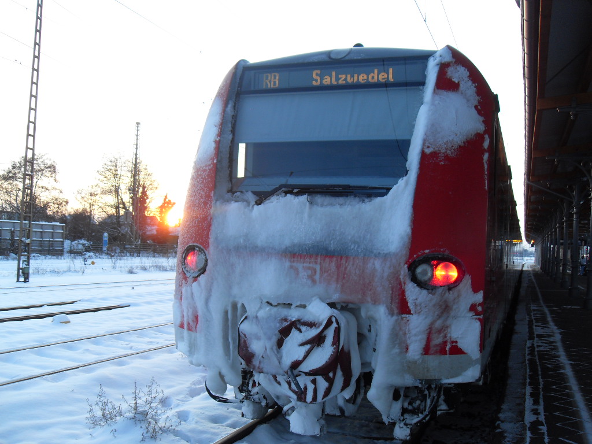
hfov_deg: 54.0
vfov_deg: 41.8
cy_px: 222
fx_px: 581
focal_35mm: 34
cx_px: 296
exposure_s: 1/90
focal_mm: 6.3
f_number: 2.8
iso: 80
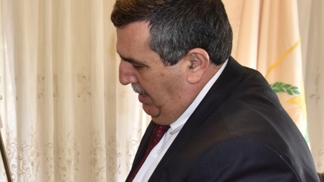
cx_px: 7
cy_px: 150
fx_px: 902
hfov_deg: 19.8
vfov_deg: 11.5
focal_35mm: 105
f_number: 8
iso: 2500
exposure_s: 1/250
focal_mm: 46
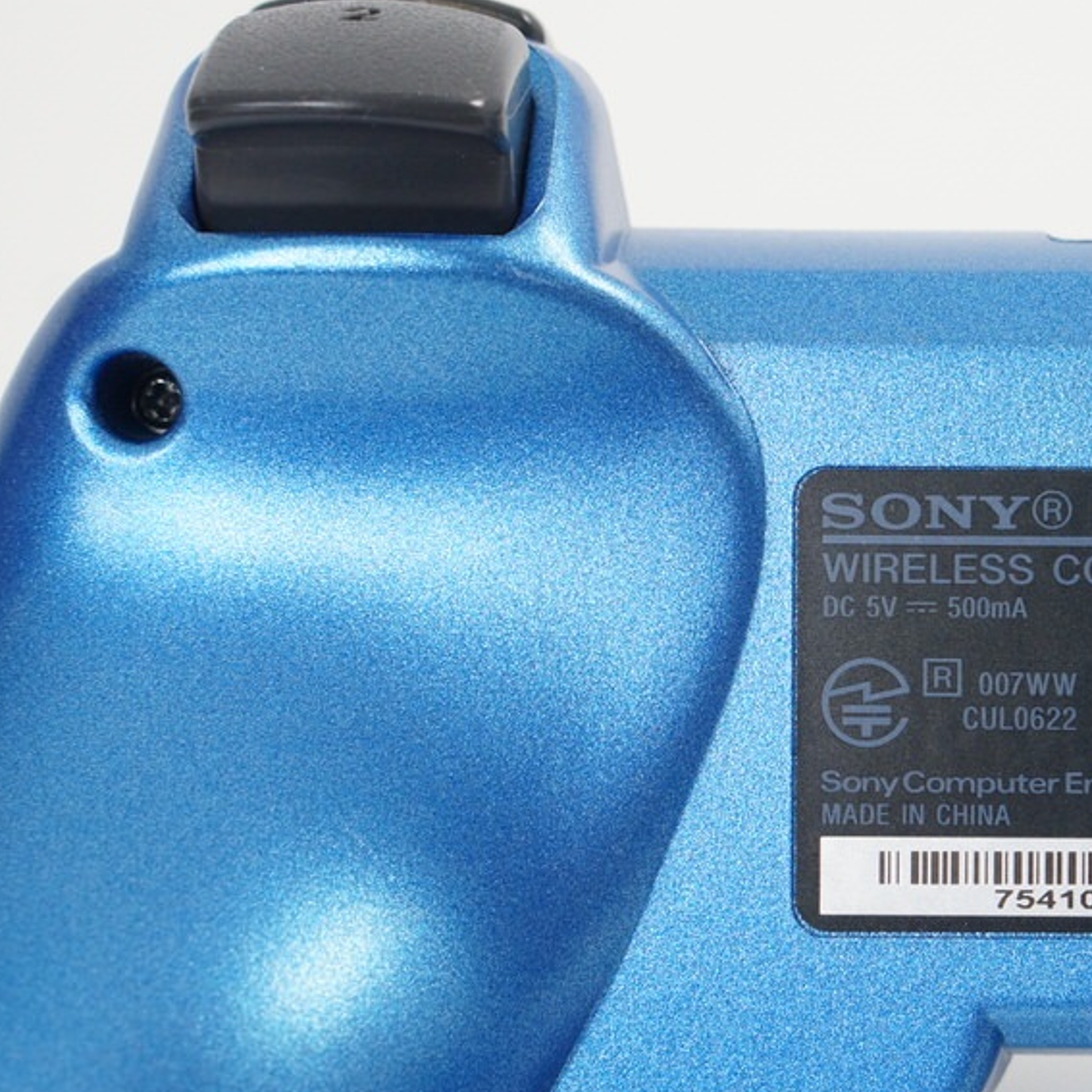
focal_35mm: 135
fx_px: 4818
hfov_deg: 12.7
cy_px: 628
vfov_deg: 12.9
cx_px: 1127
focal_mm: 50
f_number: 6.3
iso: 1250
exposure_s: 1/80
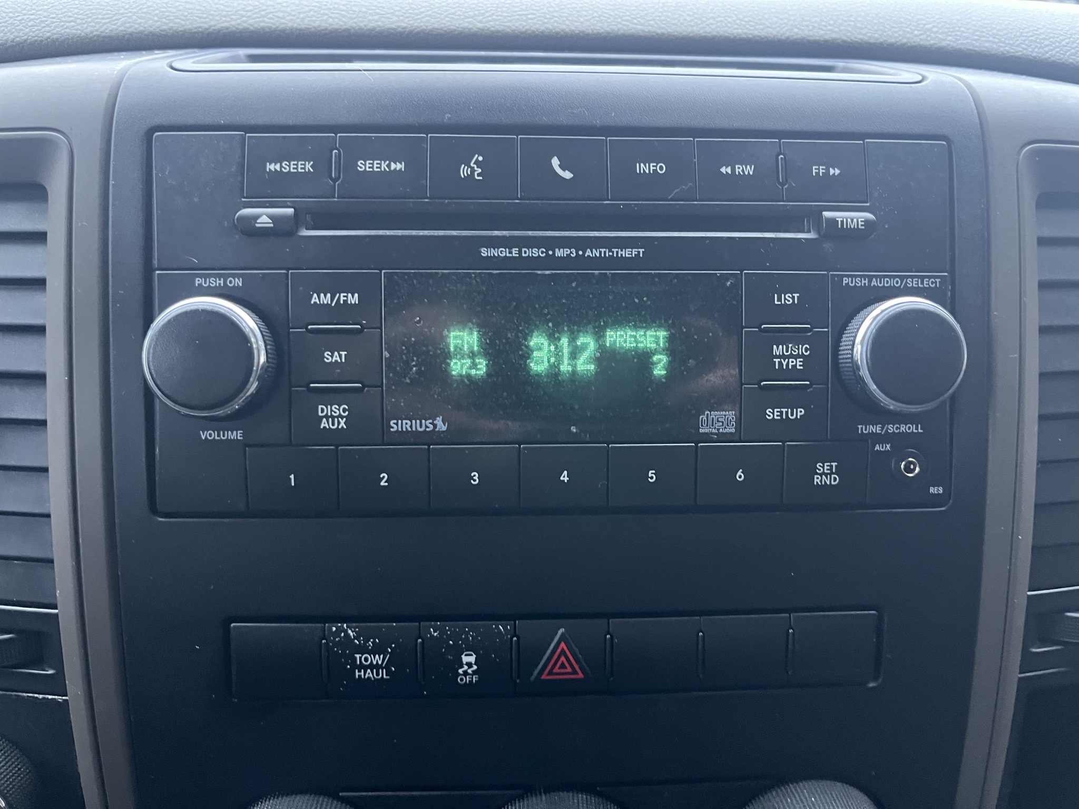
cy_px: 404
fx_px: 810
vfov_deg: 53.1
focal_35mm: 26
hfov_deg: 67.3
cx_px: 540
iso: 500
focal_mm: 5.1
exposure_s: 1/33
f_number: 1.6
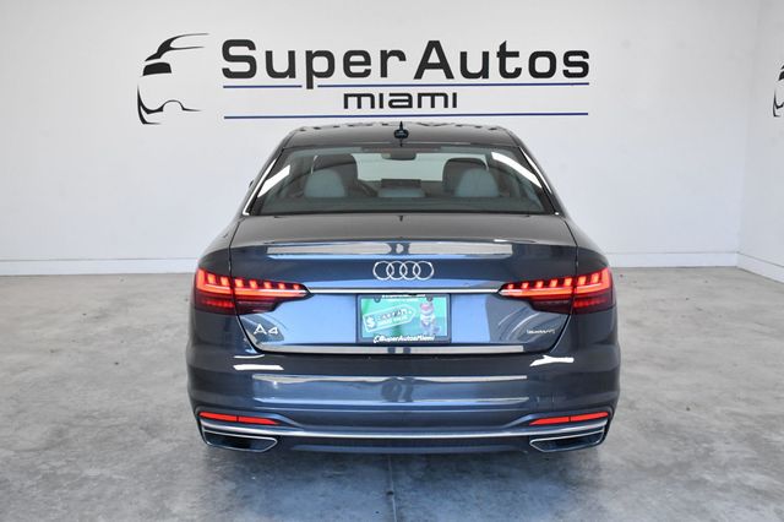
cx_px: 392
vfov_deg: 36.8
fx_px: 784
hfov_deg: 53.2
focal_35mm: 36
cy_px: 261
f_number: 10
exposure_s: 1/400
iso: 2500
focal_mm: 24
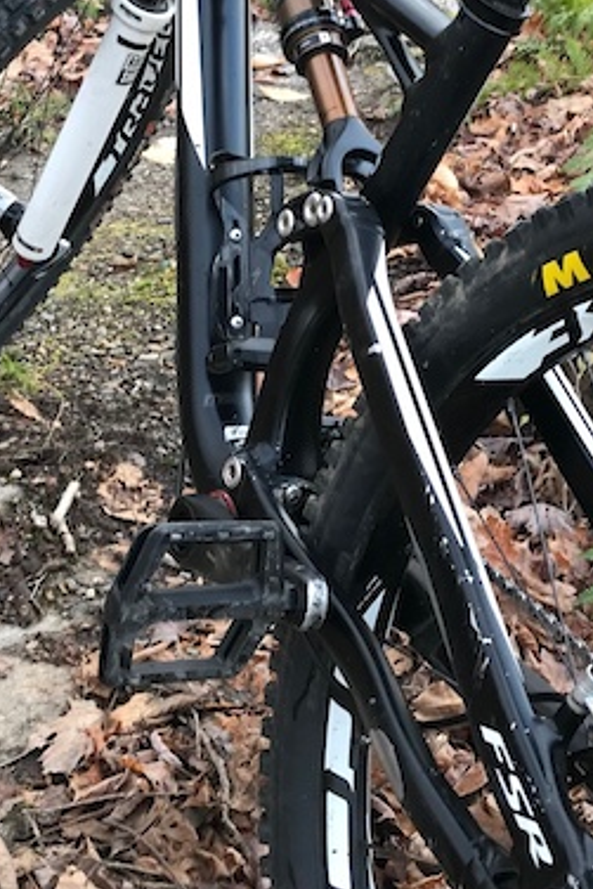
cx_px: 317
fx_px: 1530
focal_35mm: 62
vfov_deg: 32.1
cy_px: 286
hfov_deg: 21.9
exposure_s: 1/93
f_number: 1.8
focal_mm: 3.99
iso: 40
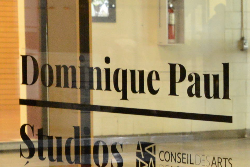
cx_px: 497
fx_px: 1576
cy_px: 175
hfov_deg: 8.6
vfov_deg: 6.0
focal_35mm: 227
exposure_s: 1/50
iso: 5000
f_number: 7.1
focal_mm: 48
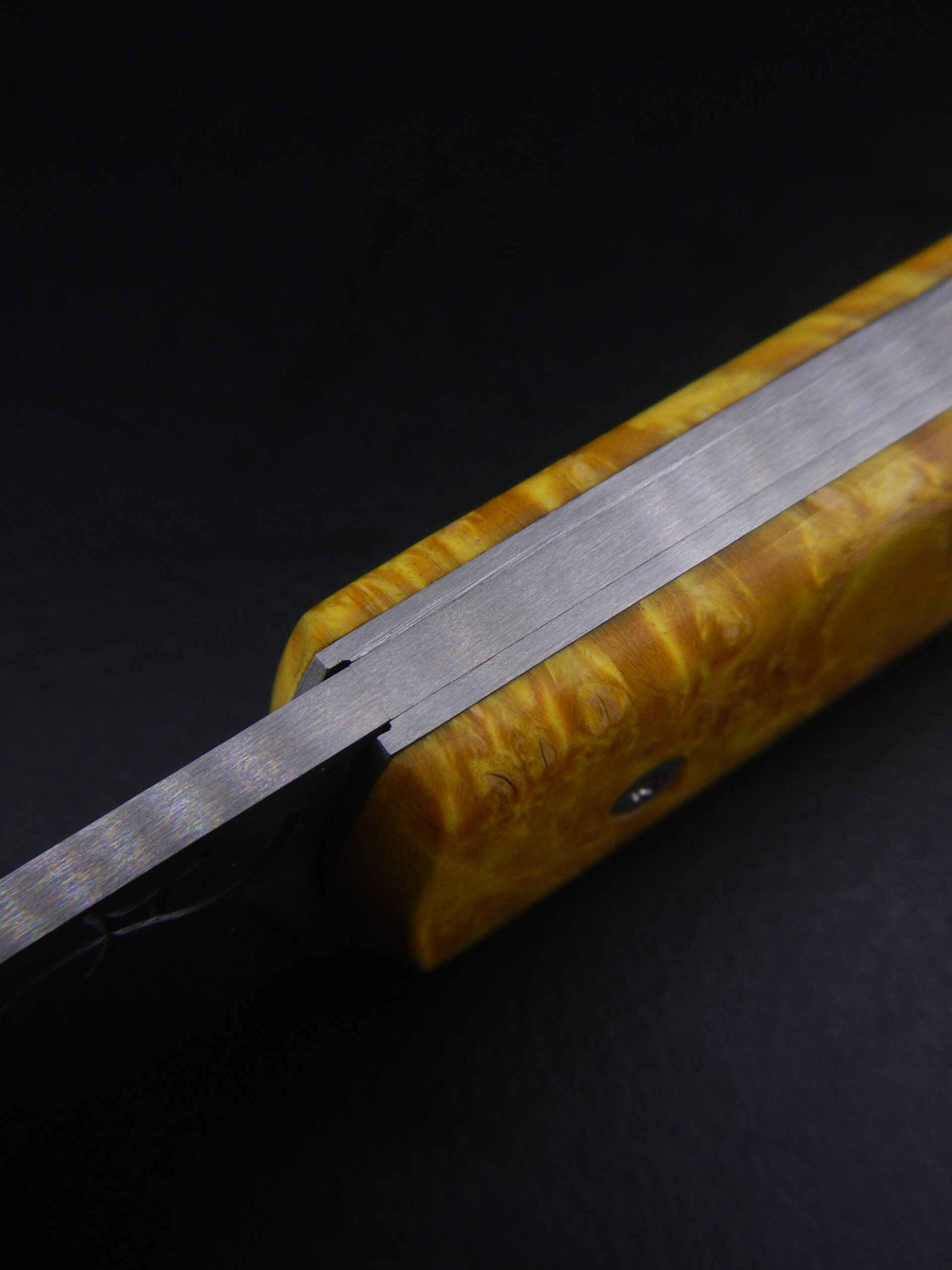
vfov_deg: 47.9
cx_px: 476
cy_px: 635
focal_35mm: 39
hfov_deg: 36.8
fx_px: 1430
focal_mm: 7
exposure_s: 1/30
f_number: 4
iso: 220
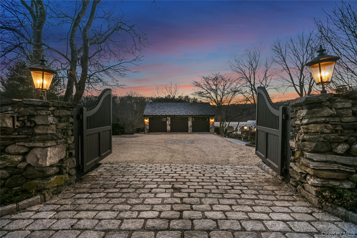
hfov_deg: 93.3
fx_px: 169
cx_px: 178
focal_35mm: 17
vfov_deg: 70.4
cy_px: 119
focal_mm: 17
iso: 320
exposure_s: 1/60
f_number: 8
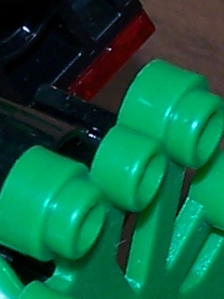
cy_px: 98
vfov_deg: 2.4
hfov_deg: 1.8
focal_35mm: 841
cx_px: -386
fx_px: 7266
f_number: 3.2
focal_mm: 17.5
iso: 80
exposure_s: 1/100
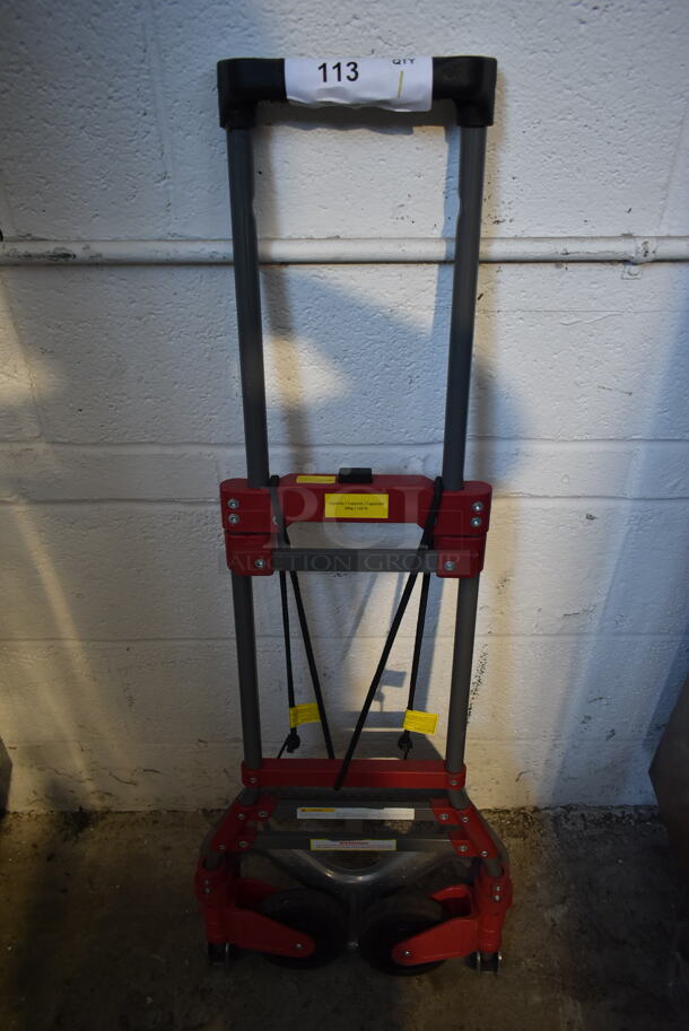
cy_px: 516
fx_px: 774
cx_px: 344
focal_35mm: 27
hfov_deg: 48.0
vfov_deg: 67.3
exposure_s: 1/30
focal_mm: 18
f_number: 3.5
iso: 640
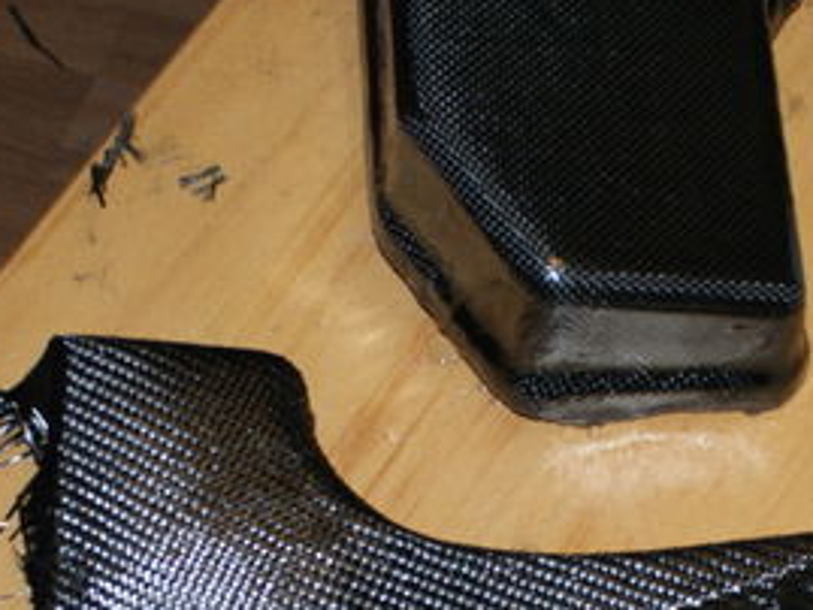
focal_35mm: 96
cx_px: 586
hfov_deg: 20.3
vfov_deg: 15.1
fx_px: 2256
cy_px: 613
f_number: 5.6
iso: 400
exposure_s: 1/60
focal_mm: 28
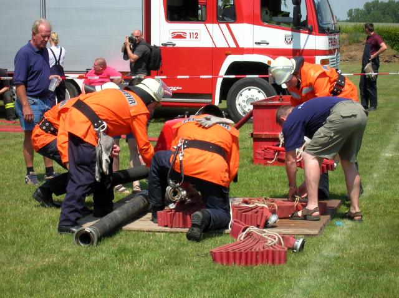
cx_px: 200
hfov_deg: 19.3
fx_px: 1174
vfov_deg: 14.5
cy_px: 149
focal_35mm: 102
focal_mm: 17.1
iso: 50
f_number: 8.2
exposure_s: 1/120
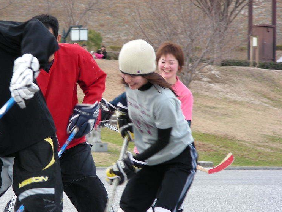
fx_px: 2201
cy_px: 118
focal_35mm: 270
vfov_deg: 5.5
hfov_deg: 7.3
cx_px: 90
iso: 55
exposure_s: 1/59.7
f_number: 3.5
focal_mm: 32.7
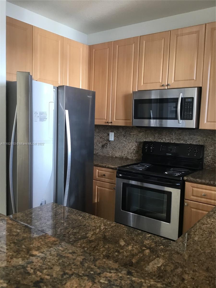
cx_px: 108
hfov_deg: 45.4
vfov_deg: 58.4
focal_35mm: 31
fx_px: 258
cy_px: 144
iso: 50
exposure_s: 1/30
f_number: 2.4
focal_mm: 3.3
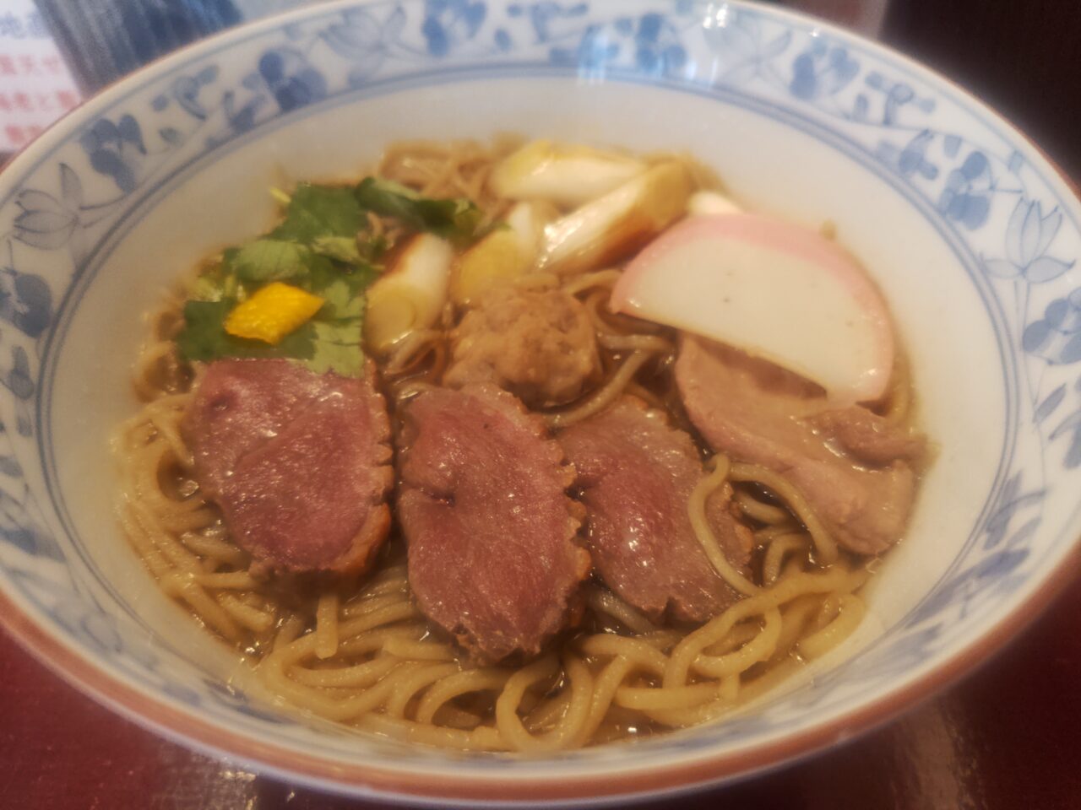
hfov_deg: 73.9
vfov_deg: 58.9
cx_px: 540
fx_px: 718
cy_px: 405
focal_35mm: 23
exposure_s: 1/50
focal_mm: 5.56
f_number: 1.9
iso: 595
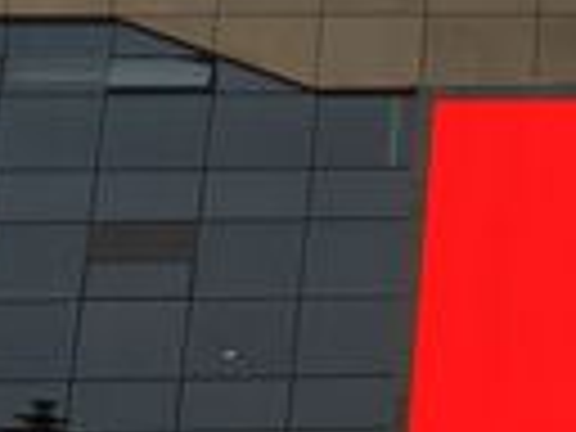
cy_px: 207
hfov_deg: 12.7
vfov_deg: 10.9
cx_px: 1148
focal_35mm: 136
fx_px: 2263
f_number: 2.2
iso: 25
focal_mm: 4.15
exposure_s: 1/534
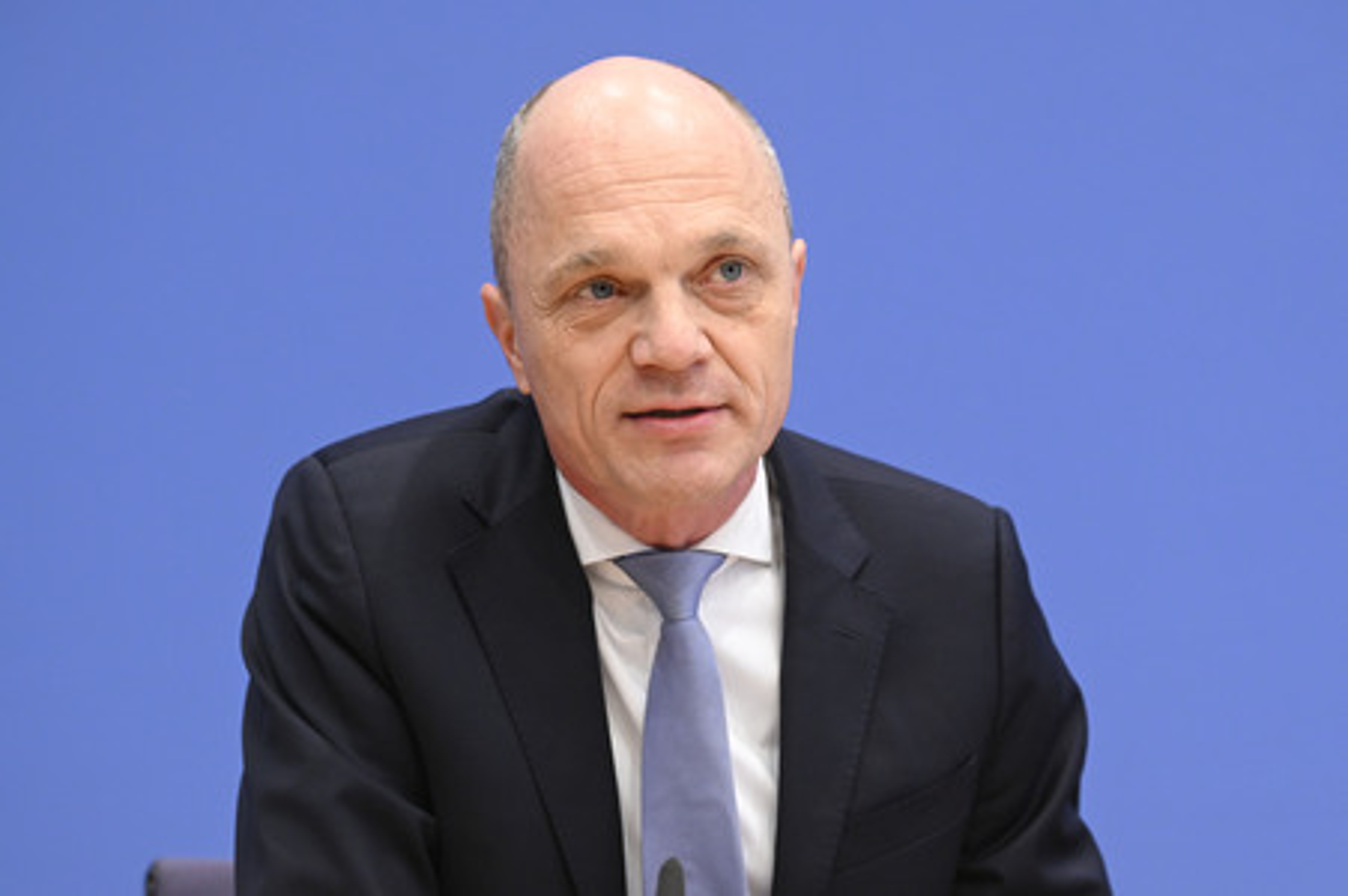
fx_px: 4565
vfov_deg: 11.2
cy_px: 448
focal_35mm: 122
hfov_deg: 16.8
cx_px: 674
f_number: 4.5
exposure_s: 1/400
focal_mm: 122
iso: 2500
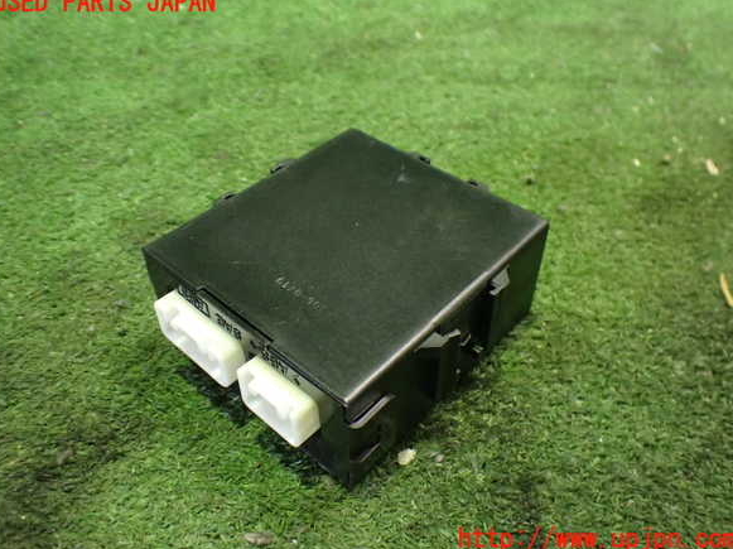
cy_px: 271
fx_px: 656
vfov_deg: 45.4
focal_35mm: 31
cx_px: 365
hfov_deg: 58.4
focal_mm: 5.4
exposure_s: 1/30
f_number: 2.3
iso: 1000
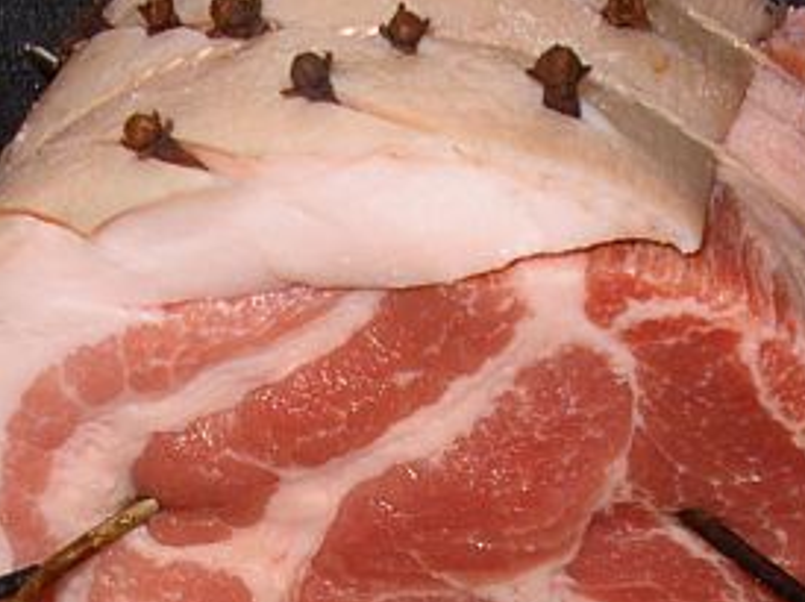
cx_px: 420
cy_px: 731
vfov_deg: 13.0
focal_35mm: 111
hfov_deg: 17.7
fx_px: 2579
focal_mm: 5.8
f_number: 4.1
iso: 50
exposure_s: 1/60
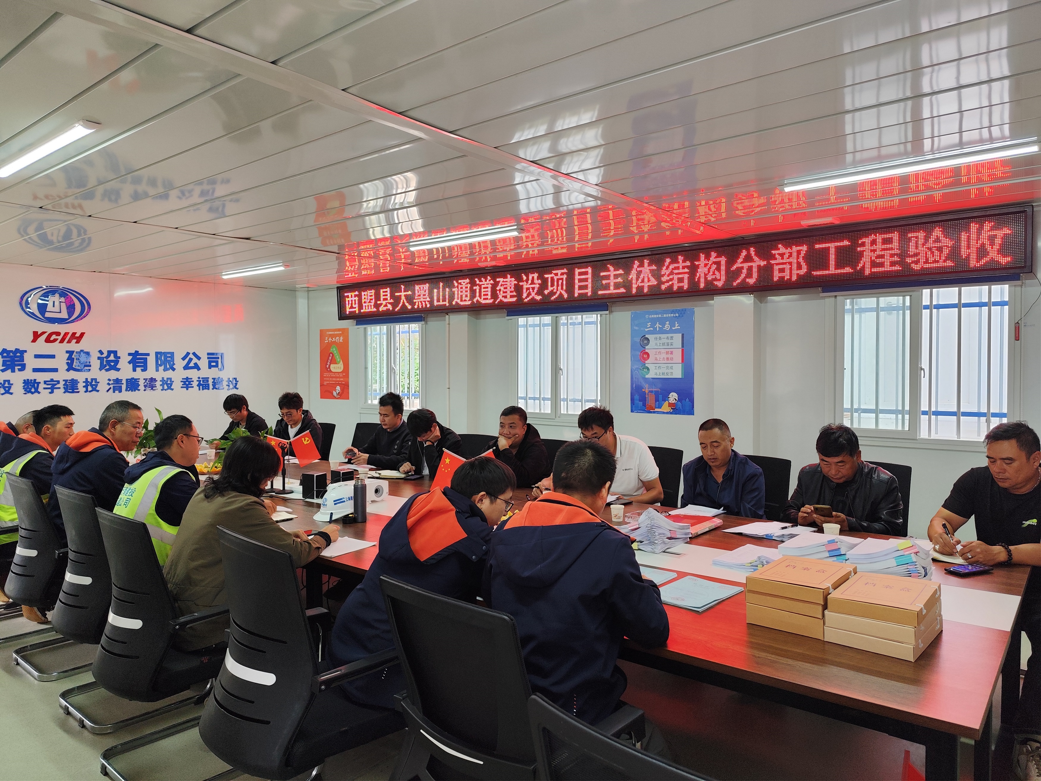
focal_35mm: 23
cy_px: 390
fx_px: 692
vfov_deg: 58.9
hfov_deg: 73.9
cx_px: 520
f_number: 1.65
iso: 200
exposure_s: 1/100
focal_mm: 6.14
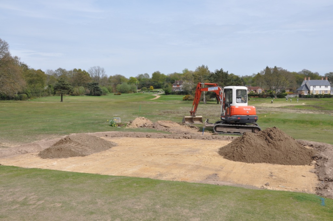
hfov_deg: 53.2
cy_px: 110
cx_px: 166
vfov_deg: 36.8
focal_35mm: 36
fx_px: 333
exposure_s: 1/250
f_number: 11
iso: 200
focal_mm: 24
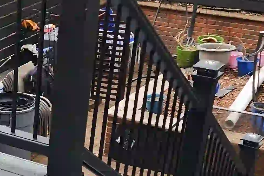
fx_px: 719
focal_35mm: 98
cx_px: -81
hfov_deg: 19.2
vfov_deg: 13.5
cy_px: 223
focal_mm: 6.4
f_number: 1.8
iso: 32
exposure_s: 1/180
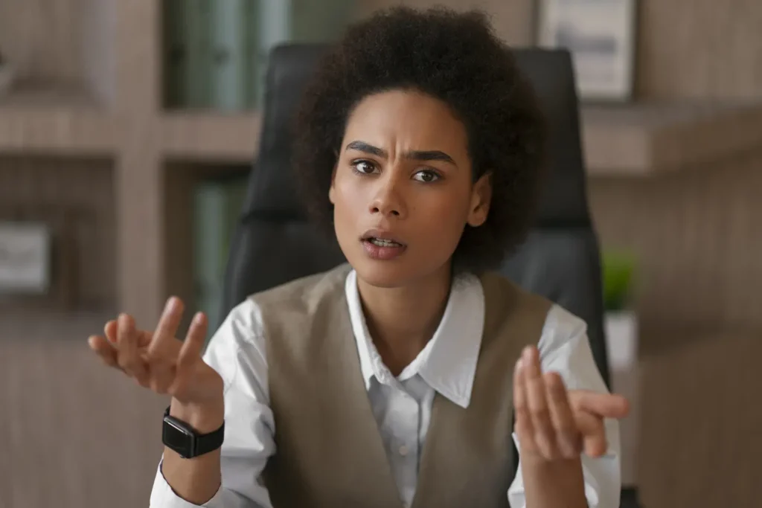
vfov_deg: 16.1
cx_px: 381
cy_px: 254
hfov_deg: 23.9
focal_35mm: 85
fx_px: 1799
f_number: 2
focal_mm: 85
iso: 100
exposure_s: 1/400
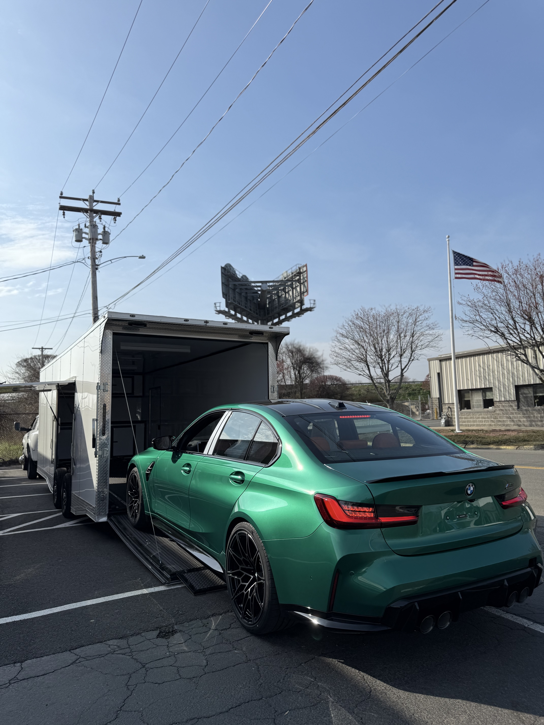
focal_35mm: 24
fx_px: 503
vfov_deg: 71.6
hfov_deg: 56.8
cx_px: 272
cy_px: 362
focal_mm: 6.76
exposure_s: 1/6173
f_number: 1.78
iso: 80
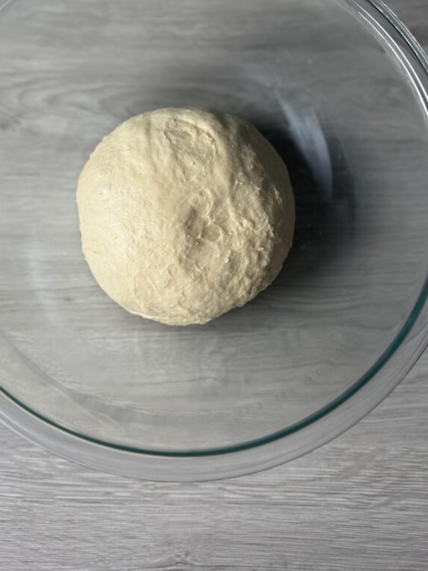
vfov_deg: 56.7
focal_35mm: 32
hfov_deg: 44.0
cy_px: 252
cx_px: 174
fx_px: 528
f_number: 1.78
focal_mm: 6.76
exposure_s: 1/121
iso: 100
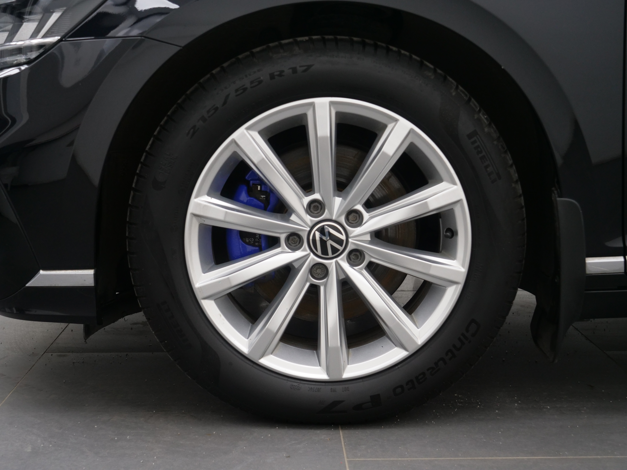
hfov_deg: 35.5
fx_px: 978
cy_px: 235
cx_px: 314
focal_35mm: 54
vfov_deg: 27.0
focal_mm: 27
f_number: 3.6
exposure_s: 1/250
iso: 800
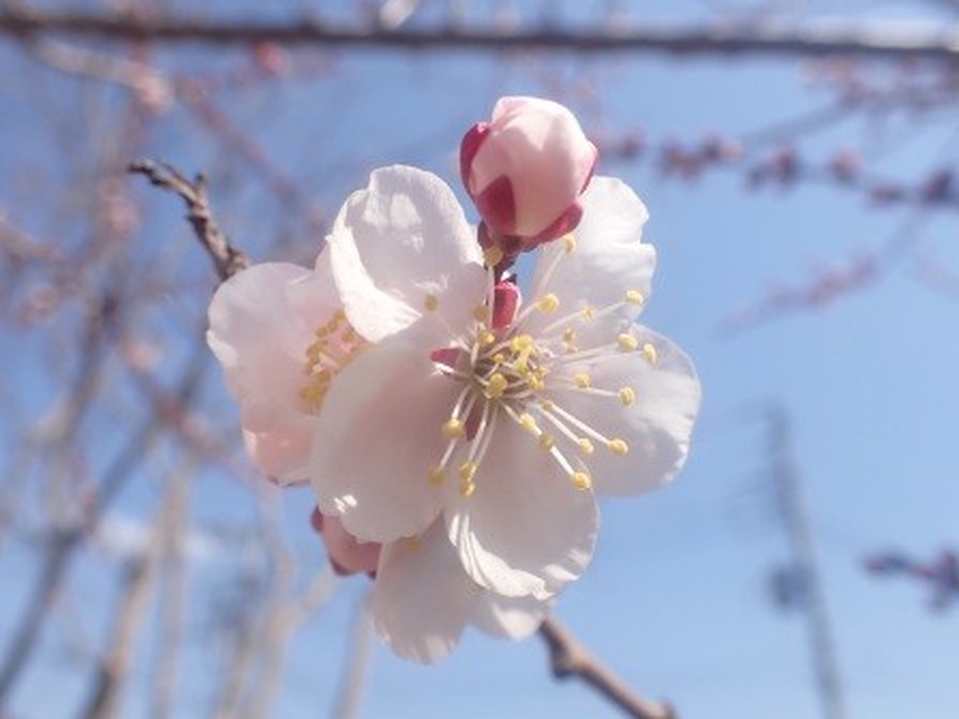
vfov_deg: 46.8
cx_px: 480
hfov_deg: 60.0
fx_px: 831
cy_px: 360
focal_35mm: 30
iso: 100
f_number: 9
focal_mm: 5.4
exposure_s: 1/125
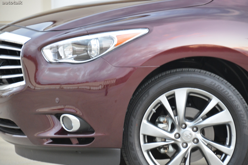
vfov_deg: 7.6
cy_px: 82
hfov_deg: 11.4
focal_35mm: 180
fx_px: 1237
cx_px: 124
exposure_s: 1/30
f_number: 5.3
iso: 1600
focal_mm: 120
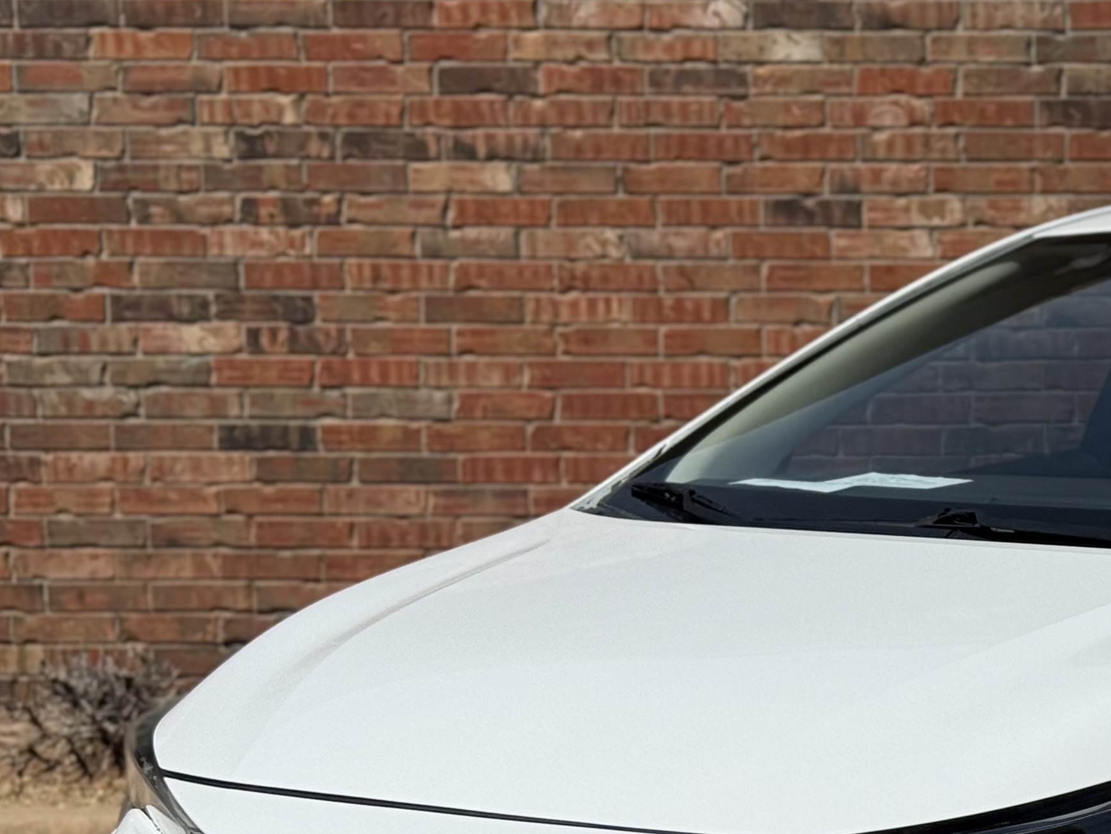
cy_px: 814
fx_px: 3595
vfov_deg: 13.1
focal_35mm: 112
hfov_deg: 17.0
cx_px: 1228
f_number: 1.78
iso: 64
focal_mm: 6.76
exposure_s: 1/11364
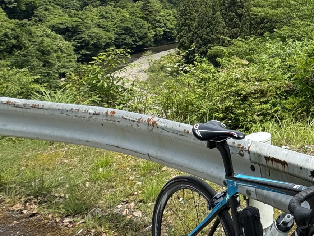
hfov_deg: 32.6
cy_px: 15
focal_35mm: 41
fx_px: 372
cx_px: 419
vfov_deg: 33.0
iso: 50
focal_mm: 2.22
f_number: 2.2
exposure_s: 1/771
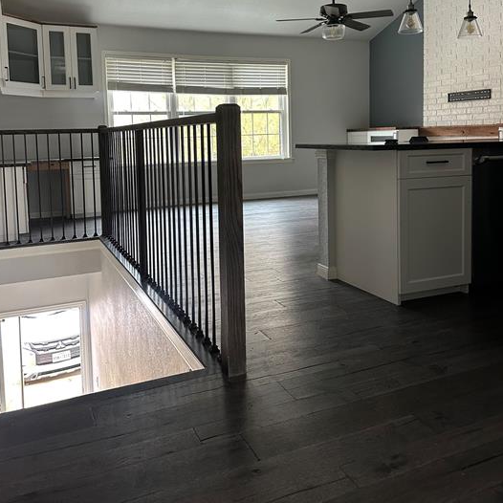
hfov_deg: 52.5
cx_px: 253
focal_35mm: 31
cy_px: 166
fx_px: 510
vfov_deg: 51.5
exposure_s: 1/60
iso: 250
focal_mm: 6.86
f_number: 1.78
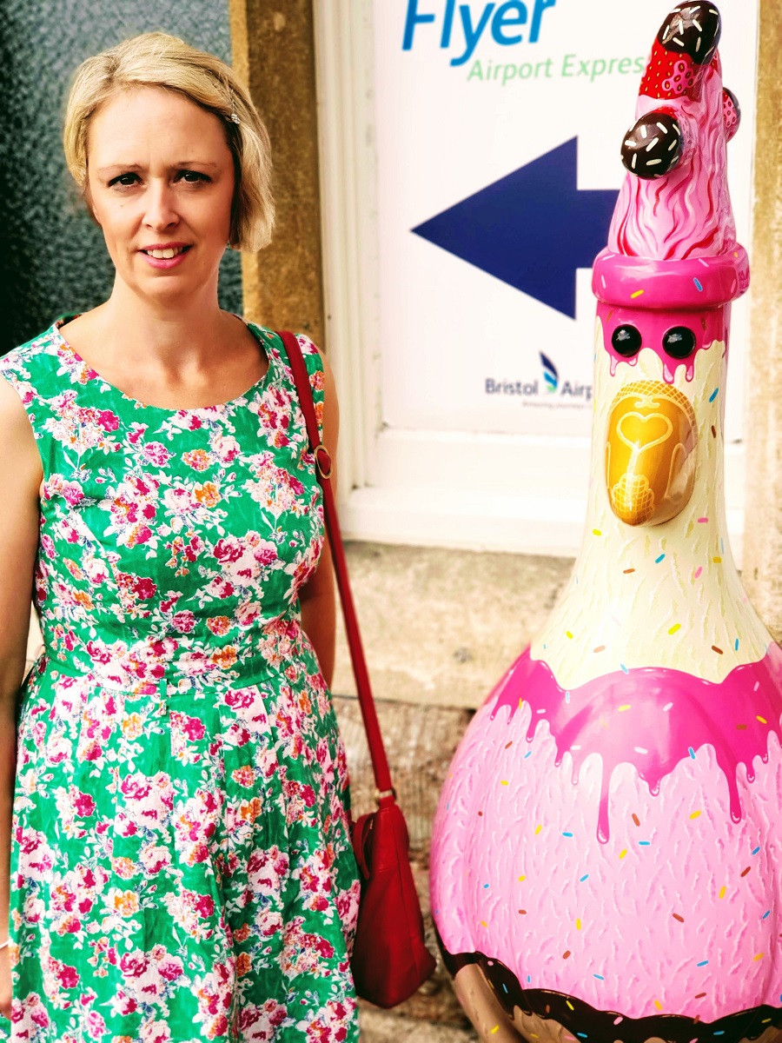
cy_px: 522
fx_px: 1566
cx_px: 391
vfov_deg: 36.8
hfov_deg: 28.0
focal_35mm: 52
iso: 25
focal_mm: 6
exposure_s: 1/101
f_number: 2.4
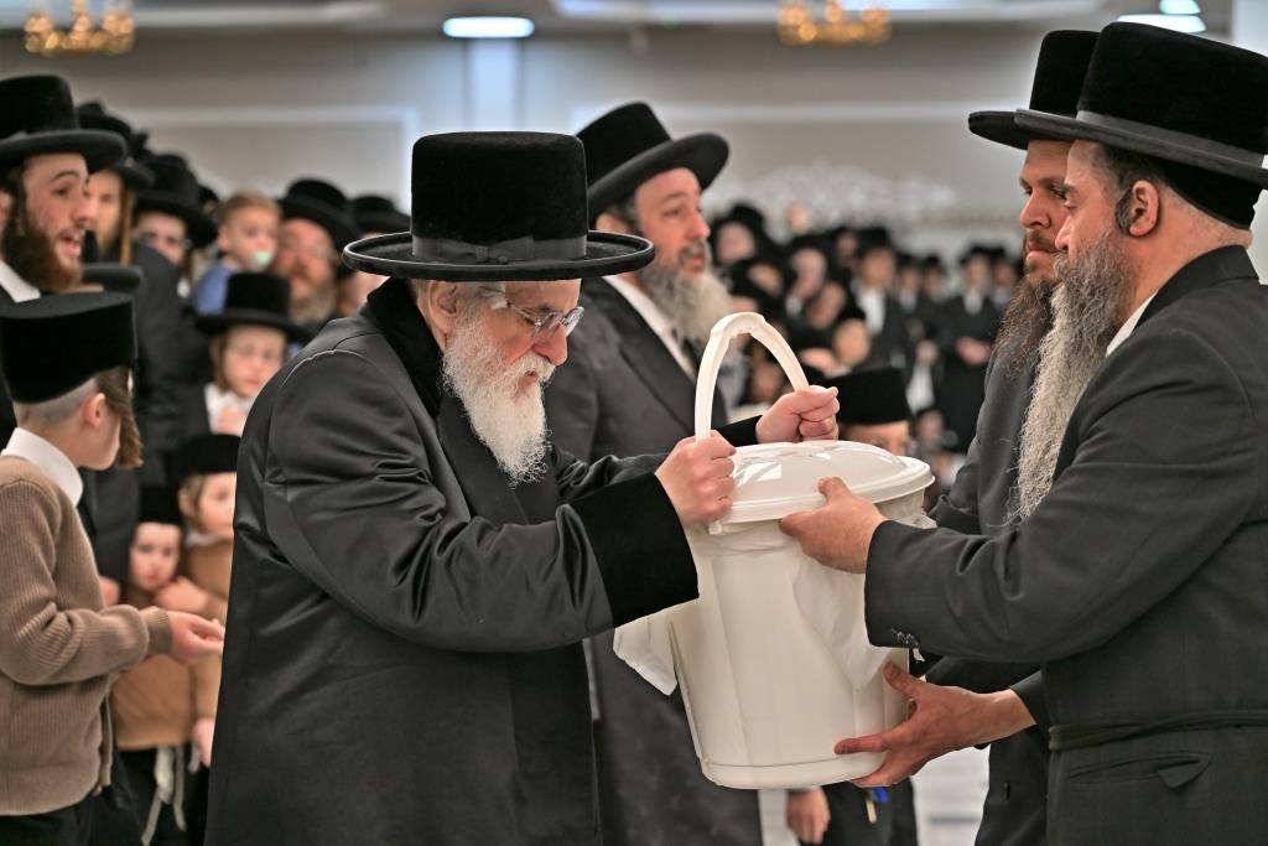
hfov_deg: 20.4
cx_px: 634
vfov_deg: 13.7
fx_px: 3522
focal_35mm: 100
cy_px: 423
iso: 400
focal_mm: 100
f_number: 4
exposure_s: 1/160
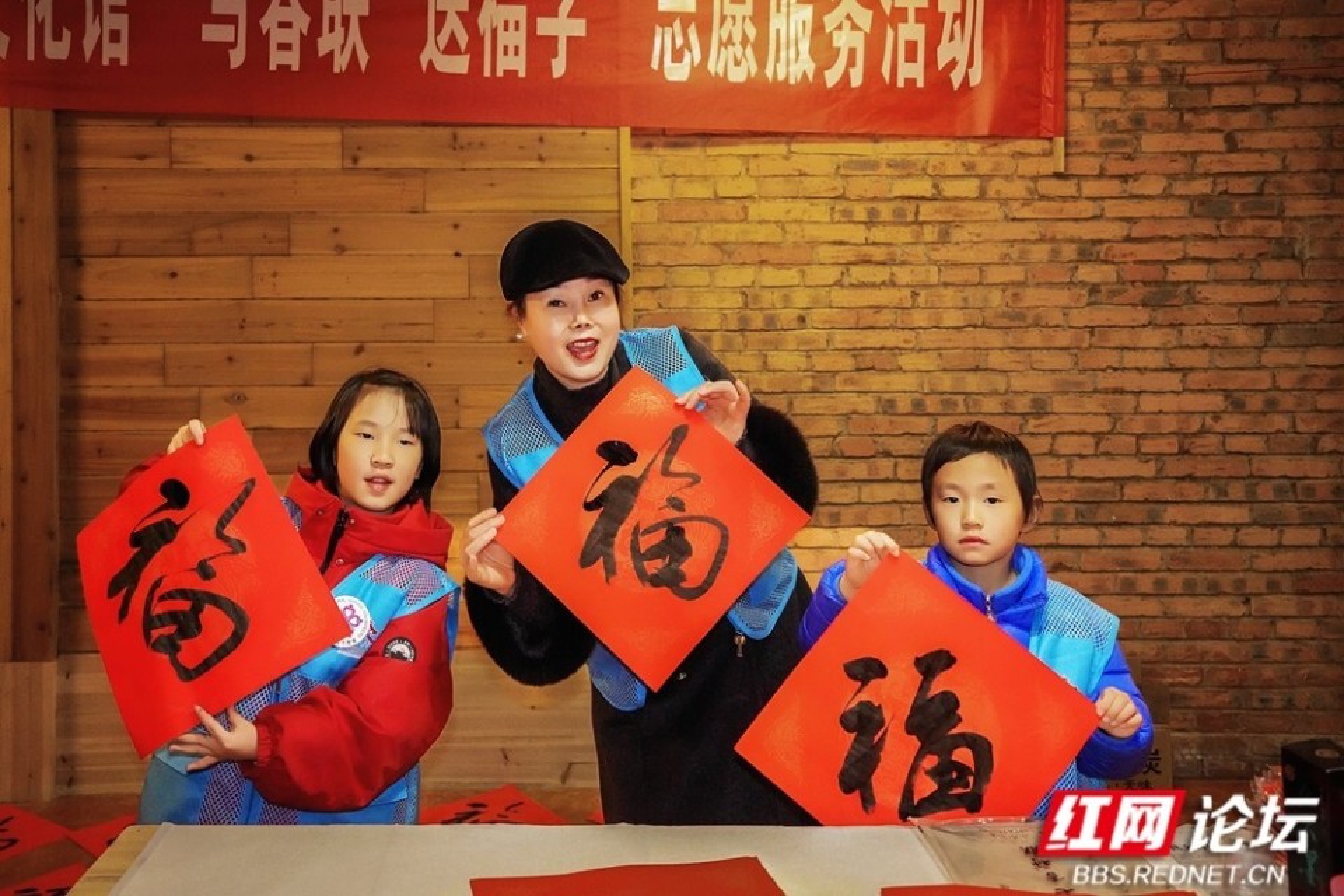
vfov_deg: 38.9
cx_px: 672
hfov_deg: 55.8
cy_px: 448
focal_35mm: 34
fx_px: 1269
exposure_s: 1/200
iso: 25600
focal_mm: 34
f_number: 4
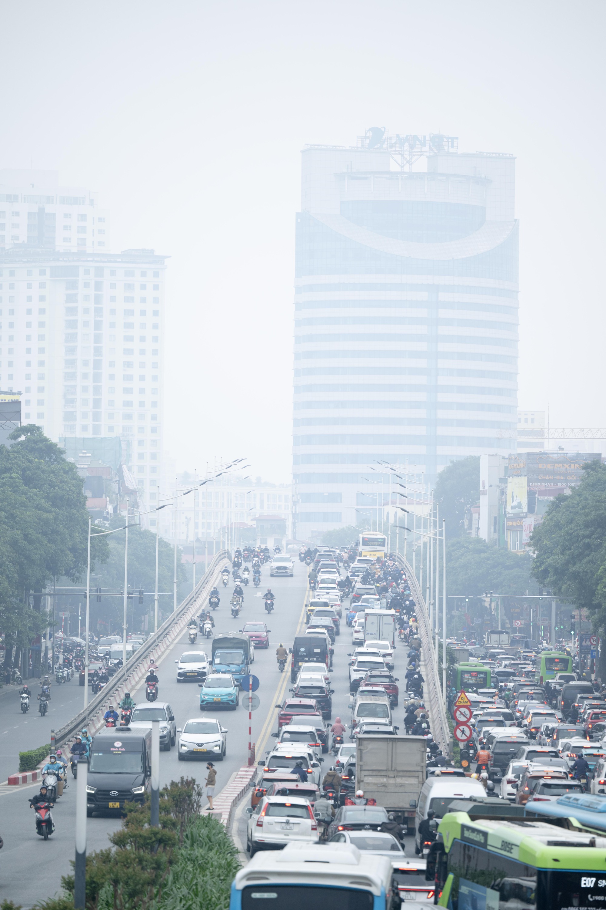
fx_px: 4040
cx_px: 303
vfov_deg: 12.8
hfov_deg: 8.6
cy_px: 455
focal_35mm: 160
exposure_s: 1/1000
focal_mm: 160
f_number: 2.8
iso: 200
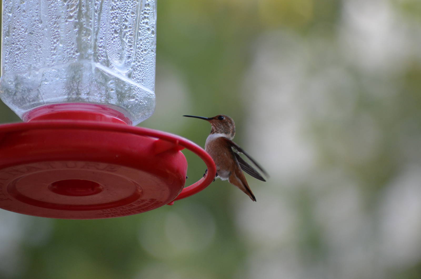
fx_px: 3414
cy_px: 140
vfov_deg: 4.7
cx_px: 210
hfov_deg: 7.1
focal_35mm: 292
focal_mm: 195
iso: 800
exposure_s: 1/640
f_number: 4.8
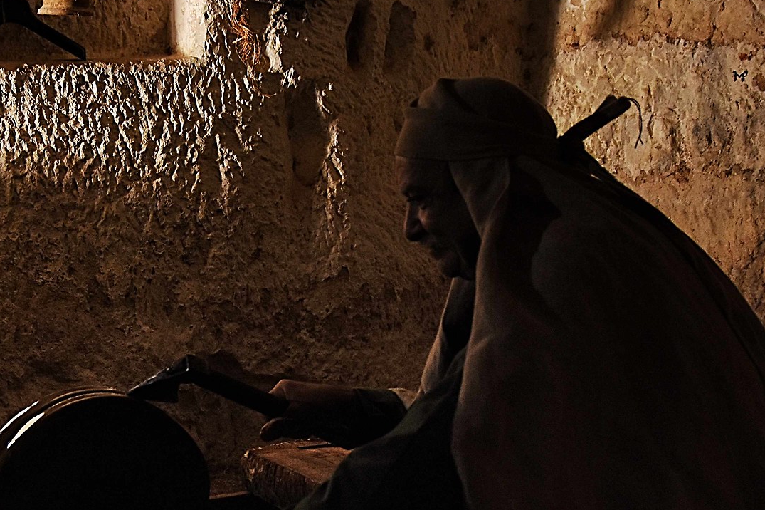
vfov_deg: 20.1
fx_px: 1423
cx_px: 305
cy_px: 389
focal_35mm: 67
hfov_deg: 30.0
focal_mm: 20
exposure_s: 1/125
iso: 800
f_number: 3.2
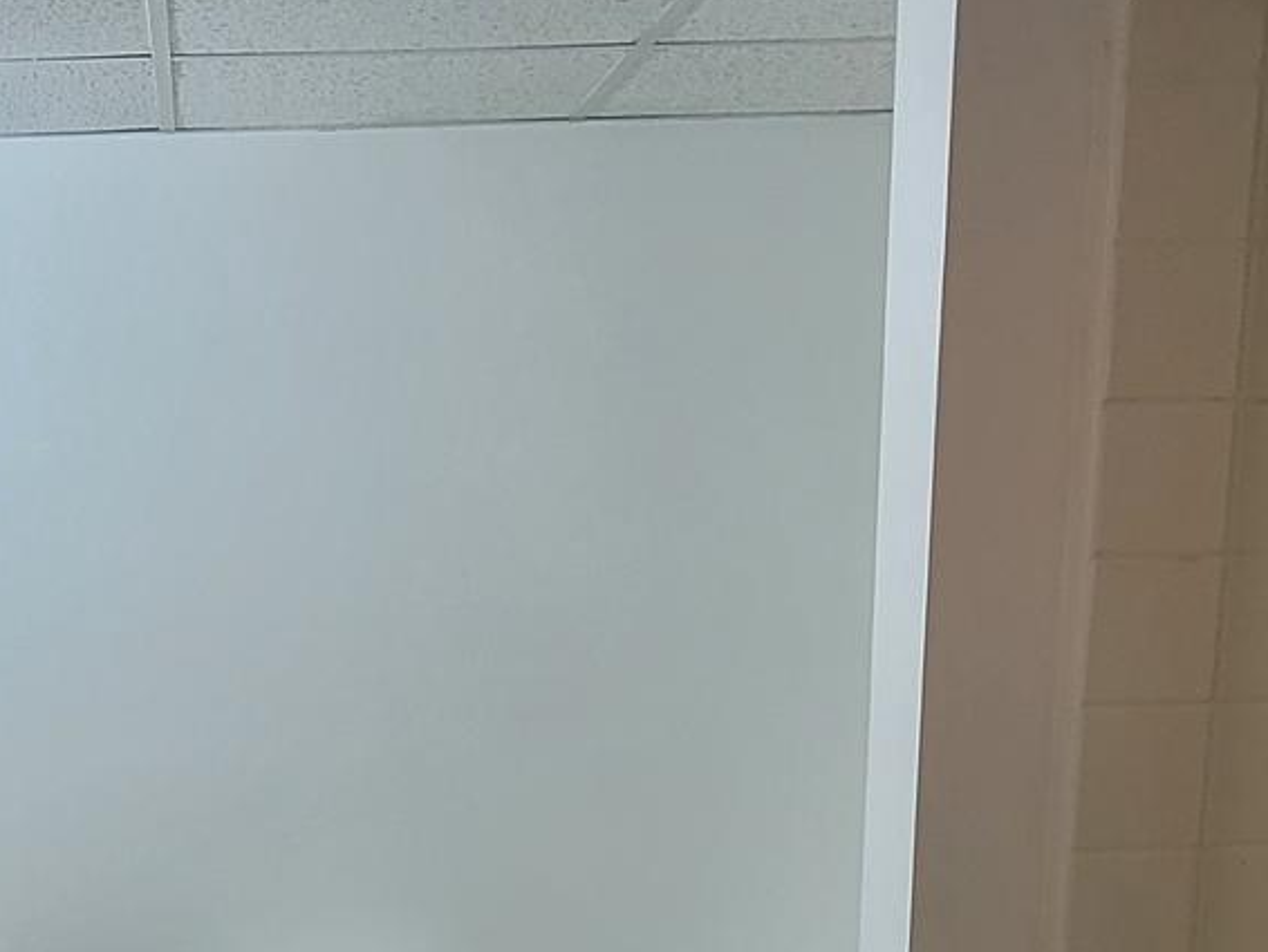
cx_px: 264
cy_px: 918
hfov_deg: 39.0
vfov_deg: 29.2
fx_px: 1722
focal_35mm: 47
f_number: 2.2
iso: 100
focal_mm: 1.74
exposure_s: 1/60
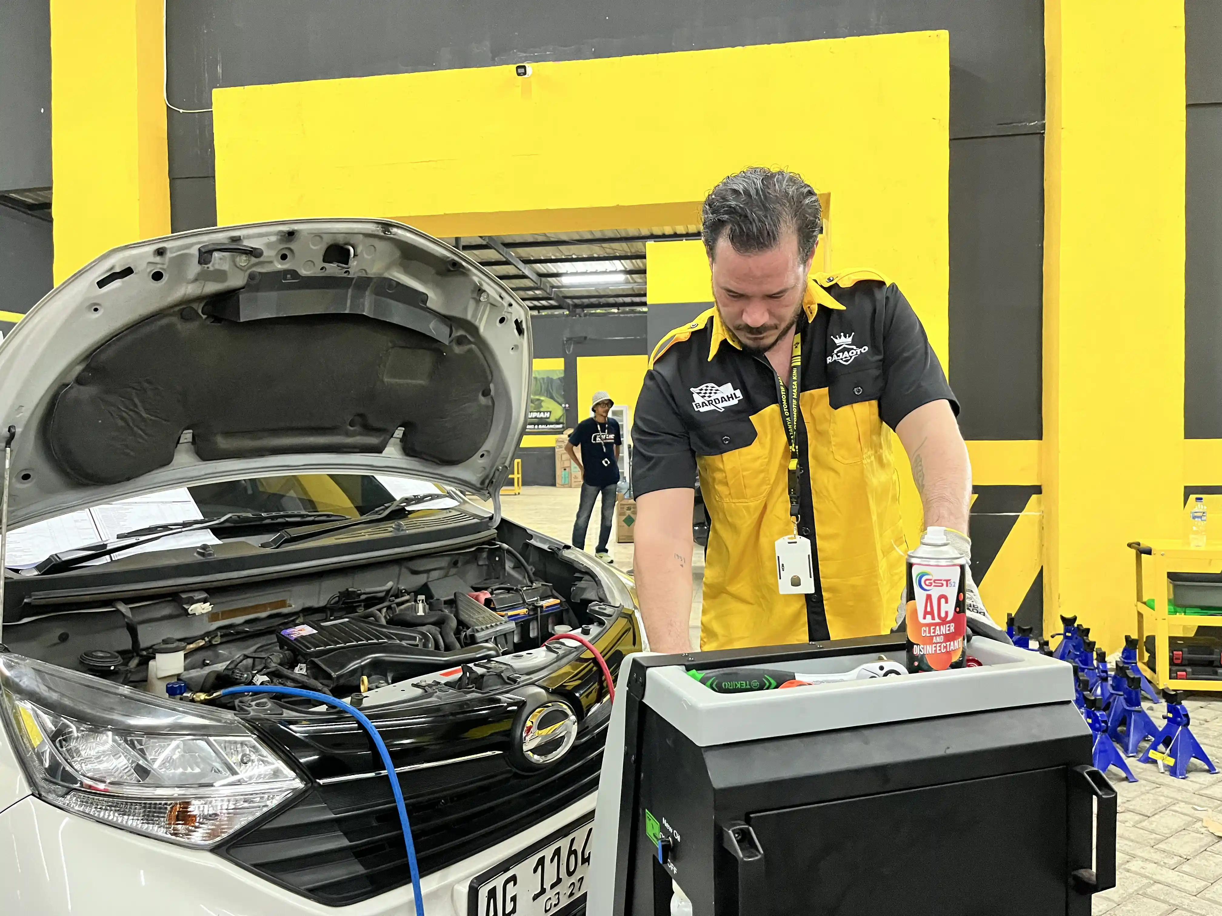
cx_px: 611
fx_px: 918
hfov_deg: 67.3
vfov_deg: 53.1
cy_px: 458
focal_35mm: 26
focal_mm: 5.1
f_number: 1.6
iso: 400
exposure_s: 1/50
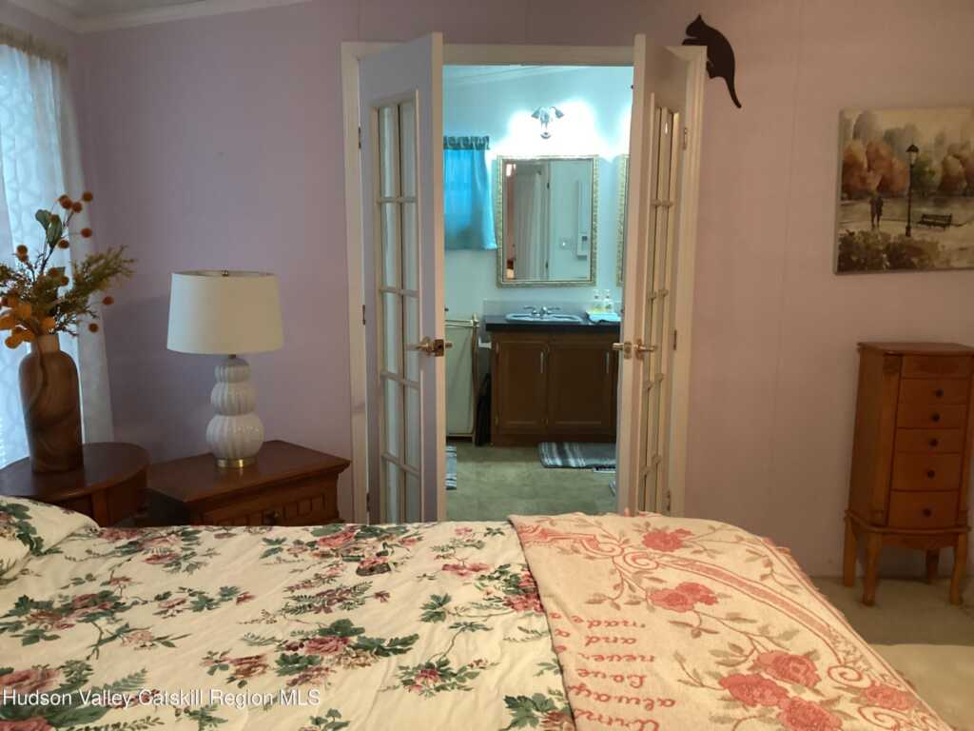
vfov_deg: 45.4
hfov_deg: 58.4
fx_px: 872
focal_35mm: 31
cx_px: 487
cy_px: 366
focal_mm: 3.3
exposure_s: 1/40
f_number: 2.4
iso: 320
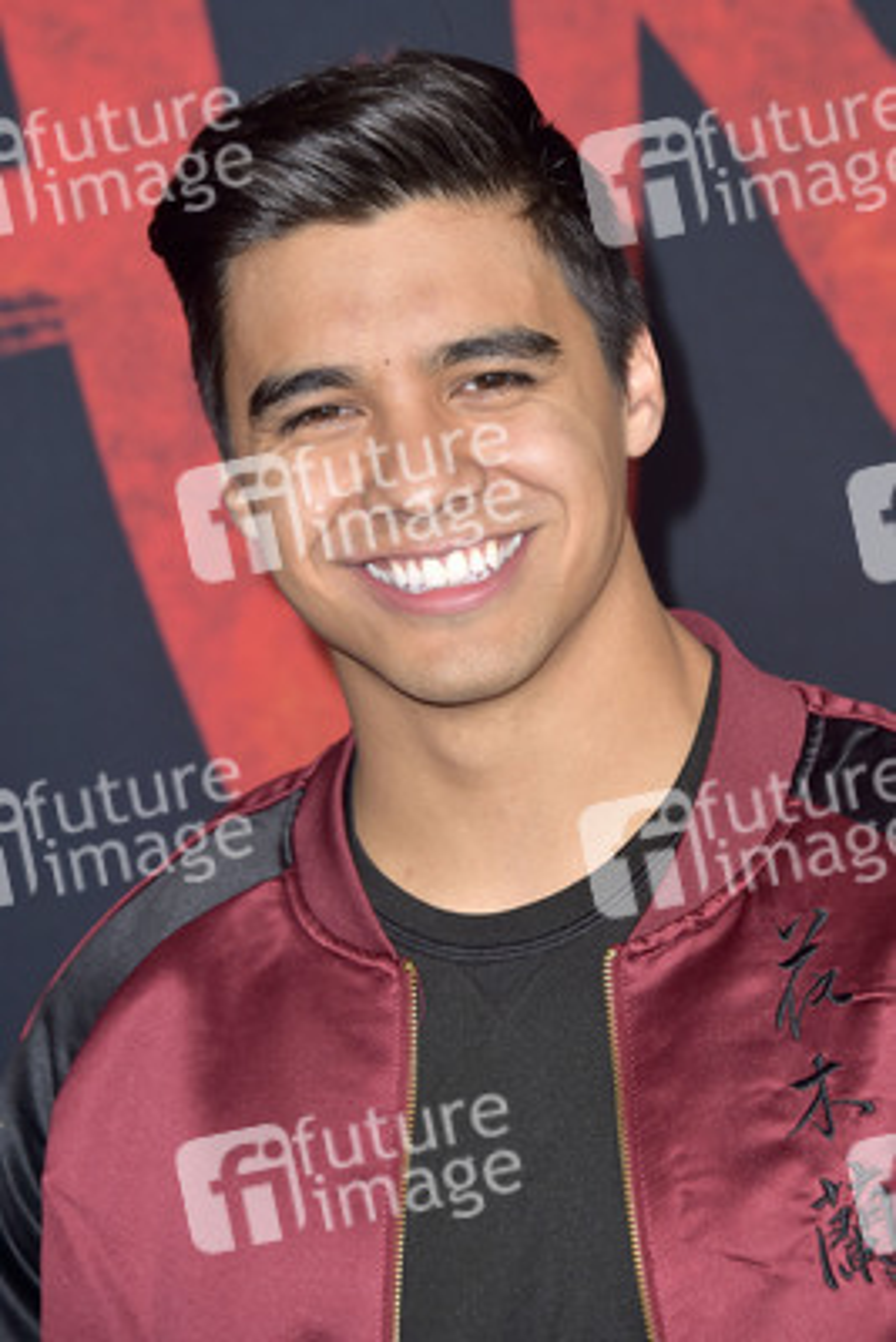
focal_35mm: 170
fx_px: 6341
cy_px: 671
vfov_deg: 12.1
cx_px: 448
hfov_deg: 8.1
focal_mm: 170
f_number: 7.1
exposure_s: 1/250
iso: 400
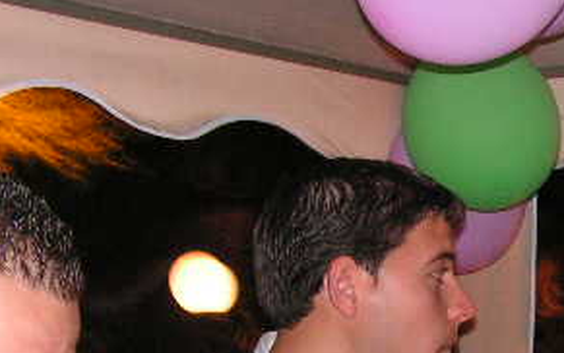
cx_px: 603
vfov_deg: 15.3
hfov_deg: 23.3
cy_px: 353
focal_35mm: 84
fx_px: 1291
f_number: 3.2
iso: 200
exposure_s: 1/40
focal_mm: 6
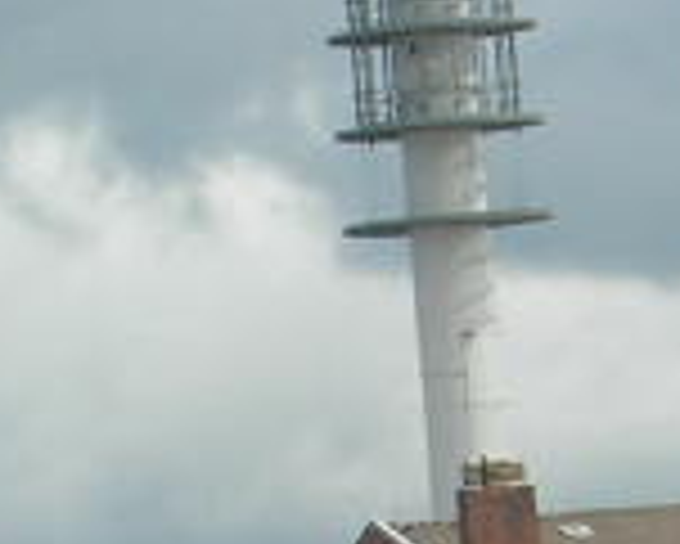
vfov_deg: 2.1
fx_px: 15064
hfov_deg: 2.6
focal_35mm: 748
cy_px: 1097
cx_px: 162
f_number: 8.2
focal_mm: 23.4
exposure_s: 1/260
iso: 64
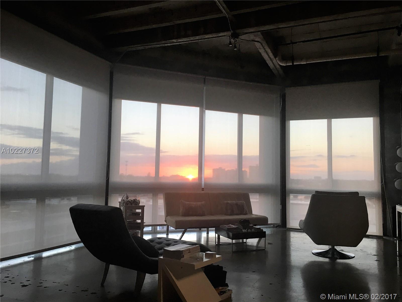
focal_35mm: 29
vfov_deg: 48.2
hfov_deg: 61.7
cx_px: 201
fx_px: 337
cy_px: 151
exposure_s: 1/30
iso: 50
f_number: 2.2
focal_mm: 4.15
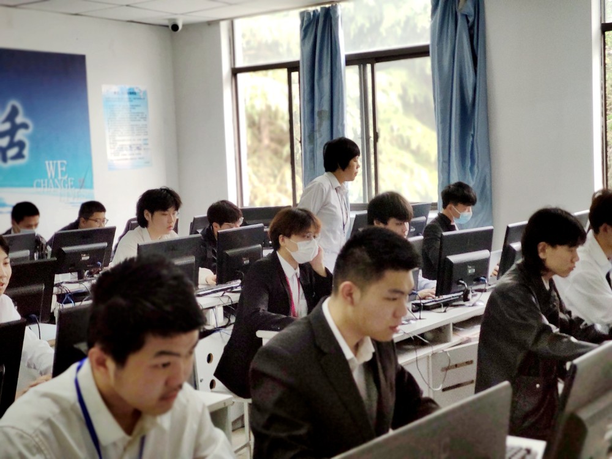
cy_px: 230
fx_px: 919
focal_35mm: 52
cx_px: 306
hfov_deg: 36.8
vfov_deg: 28.0
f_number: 2.4
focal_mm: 5.54
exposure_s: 1/100
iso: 261
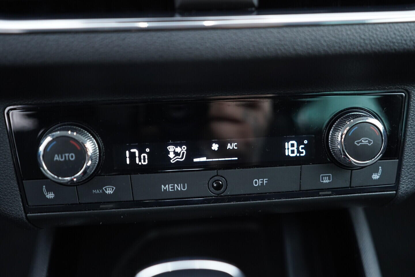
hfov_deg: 53.1
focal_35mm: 36
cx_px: 208
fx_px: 415
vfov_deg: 36.9
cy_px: 138
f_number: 2.8
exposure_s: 1/40
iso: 800
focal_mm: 24
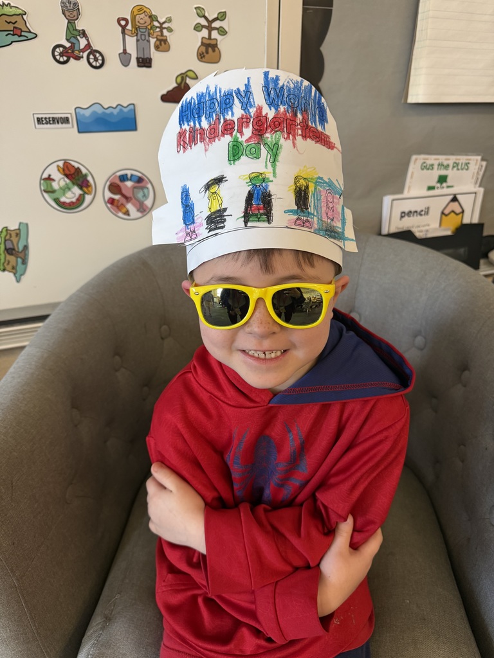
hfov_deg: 56.8
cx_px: 247
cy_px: 329
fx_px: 457
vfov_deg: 71.6
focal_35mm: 24
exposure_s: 1/73
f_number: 1.78
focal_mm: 6.76
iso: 200
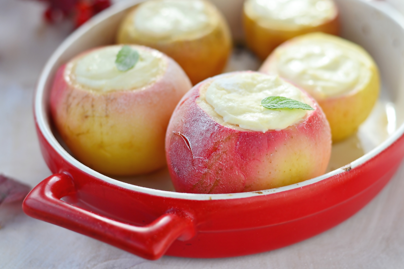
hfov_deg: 27.0
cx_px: 202
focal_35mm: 75
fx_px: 842
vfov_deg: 18.2
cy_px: 134
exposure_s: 1/800
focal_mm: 50
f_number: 3.2
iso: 100
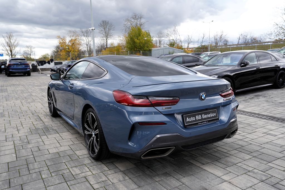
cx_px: 142
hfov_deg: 63.7
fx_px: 230
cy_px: 95
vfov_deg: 45.0
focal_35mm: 29
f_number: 4.5
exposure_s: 1/80
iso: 100
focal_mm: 29
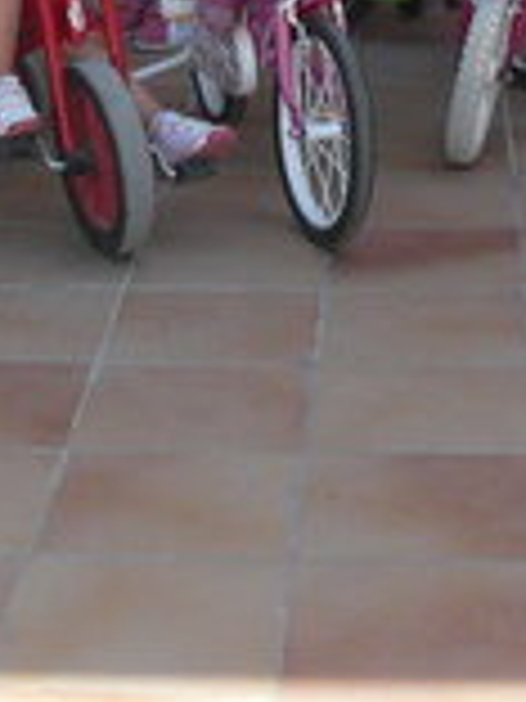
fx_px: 2330
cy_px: -292
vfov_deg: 15.9
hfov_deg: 12.9
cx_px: 175
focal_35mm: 115
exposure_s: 1/500
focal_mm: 4.6
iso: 100
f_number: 2.8
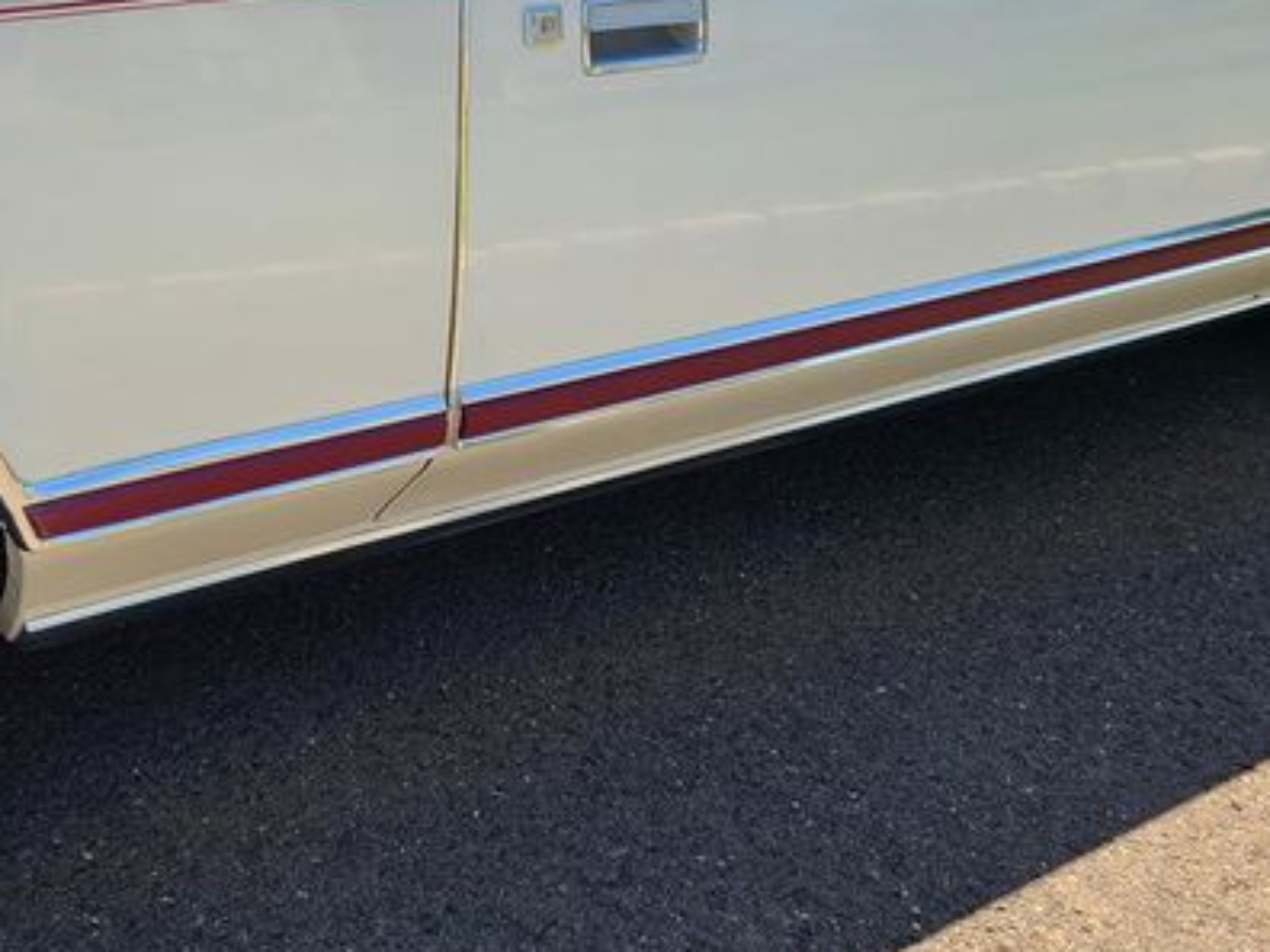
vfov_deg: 33.8
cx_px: 330
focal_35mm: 42
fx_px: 1541
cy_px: 269
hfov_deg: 43.5
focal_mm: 5.4
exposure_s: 1/929
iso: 40
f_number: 1.8
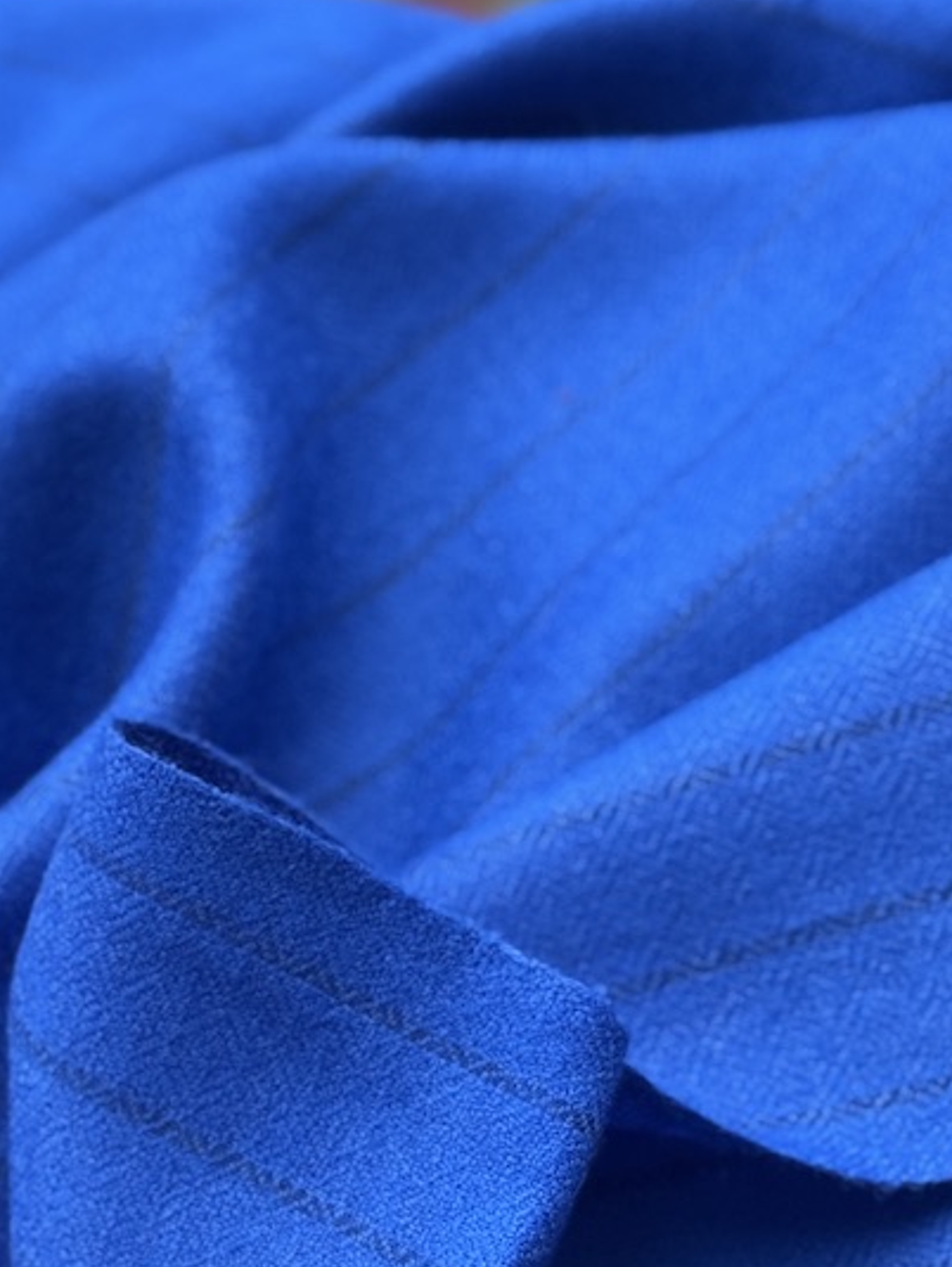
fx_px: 3736
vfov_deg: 19.0
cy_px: 1051
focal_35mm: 102
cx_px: 131
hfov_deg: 14.4
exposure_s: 1/454
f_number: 1.78
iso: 64
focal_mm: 6.76
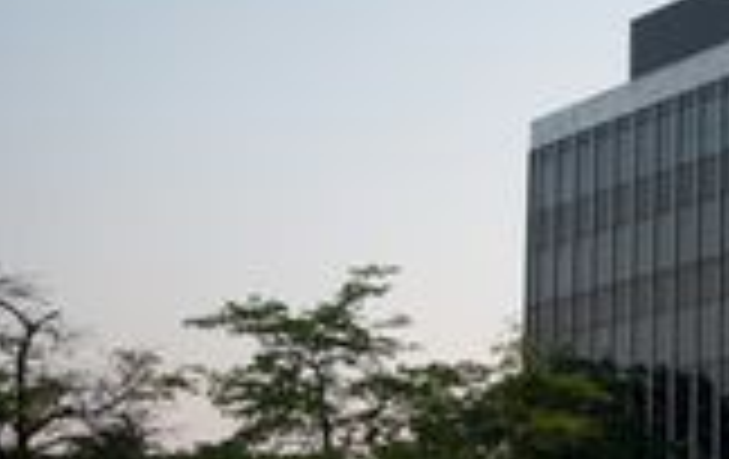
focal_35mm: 94
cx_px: 1012
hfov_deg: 19.8
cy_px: 468
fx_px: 1871
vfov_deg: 13.8
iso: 200
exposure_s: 1/25
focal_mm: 20
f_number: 8
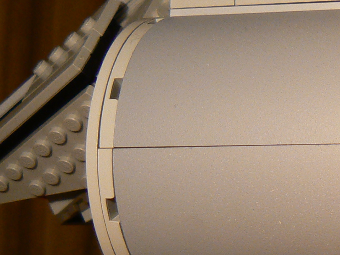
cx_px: 528
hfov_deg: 14.6
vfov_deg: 11.8
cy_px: 156
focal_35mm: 125
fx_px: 1228
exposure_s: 1/25
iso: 100
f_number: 2.8
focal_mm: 6
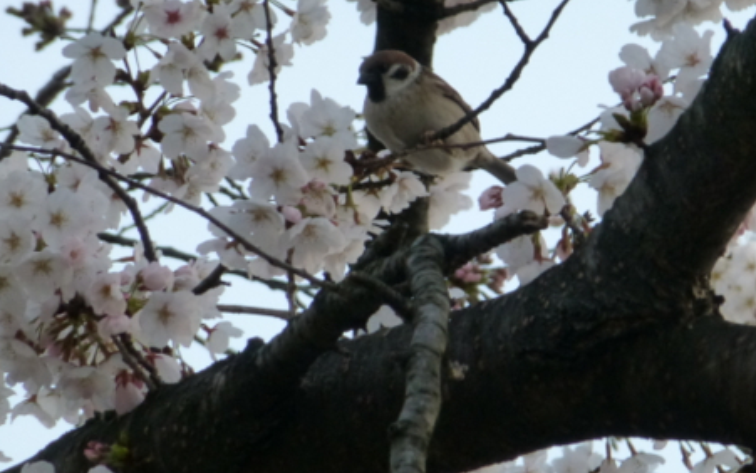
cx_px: 468
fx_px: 14919
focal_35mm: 724
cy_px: 174
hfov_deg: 2.9
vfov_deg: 1.8
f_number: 6.4
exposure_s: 1/13
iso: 400
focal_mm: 86
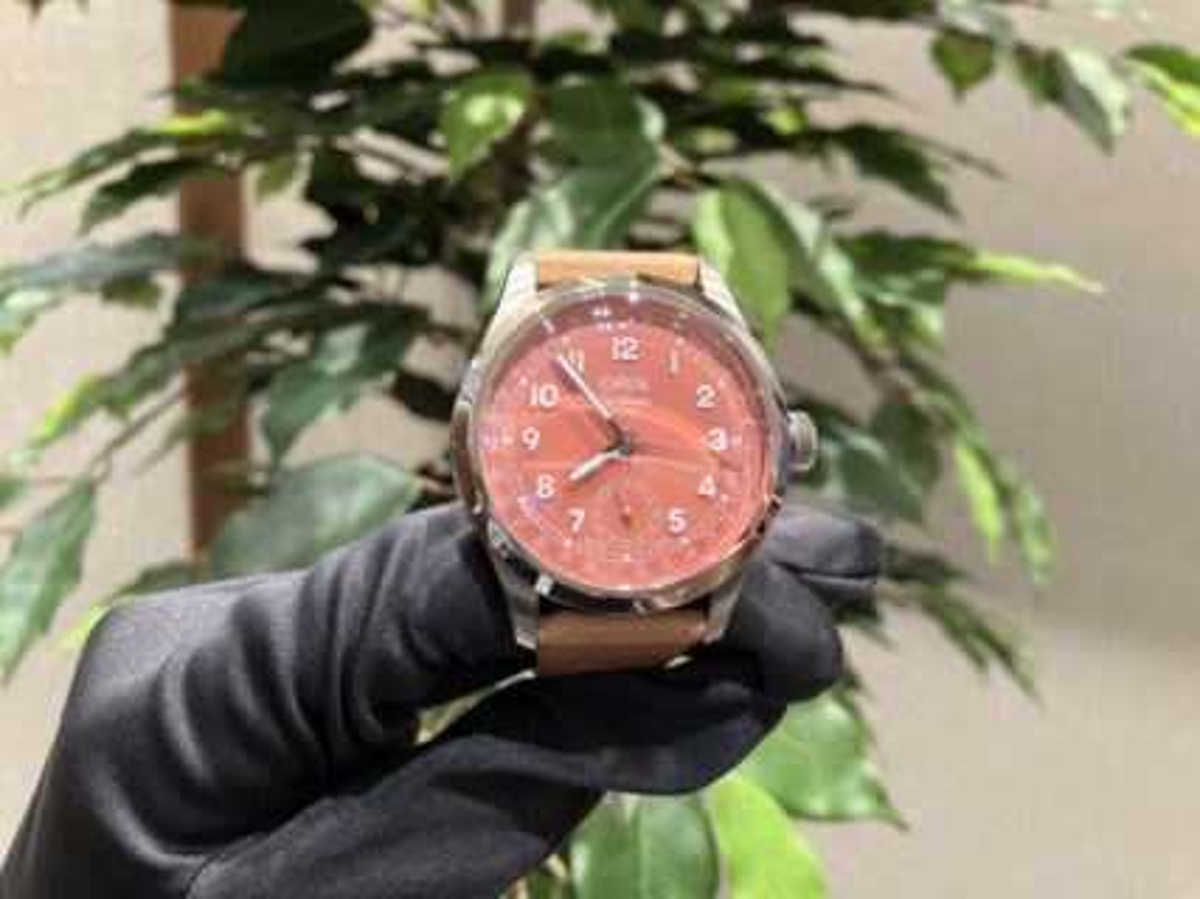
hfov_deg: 63.5
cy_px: 450
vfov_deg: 49.7
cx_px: 600
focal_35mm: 28
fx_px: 970
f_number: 1.8
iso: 100
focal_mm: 3.99
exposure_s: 1/50
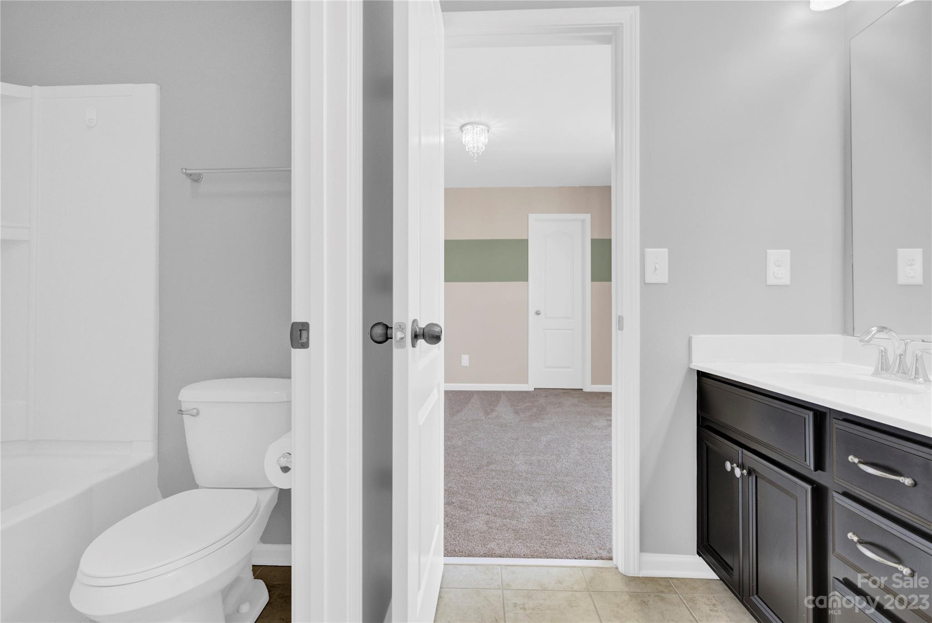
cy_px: 312
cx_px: 466
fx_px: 414
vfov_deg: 73.8
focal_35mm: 16
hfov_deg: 96.7
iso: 400
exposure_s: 1/15
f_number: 9
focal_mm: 16
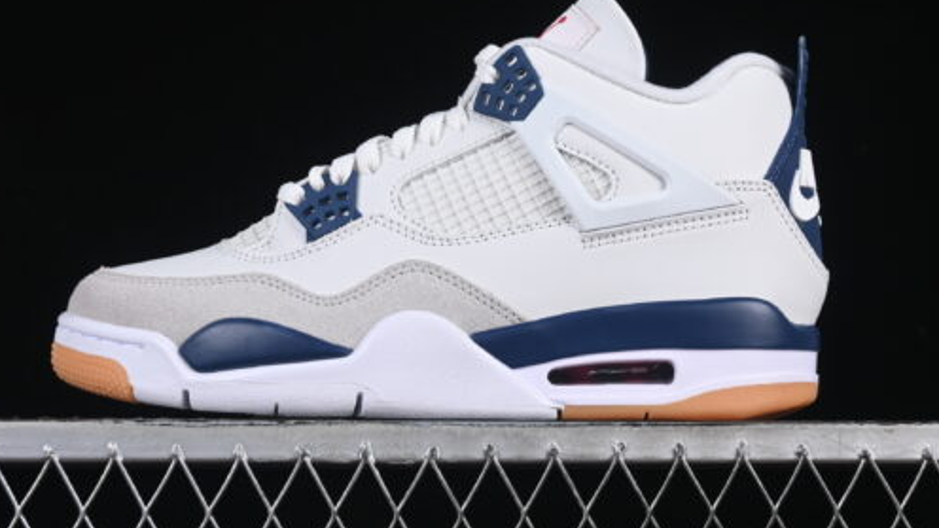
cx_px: 452
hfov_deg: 22.5
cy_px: 185
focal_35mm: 95
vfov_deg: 12.7
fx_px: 2365
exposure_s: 1/80
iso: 160
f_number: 8
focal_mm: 50
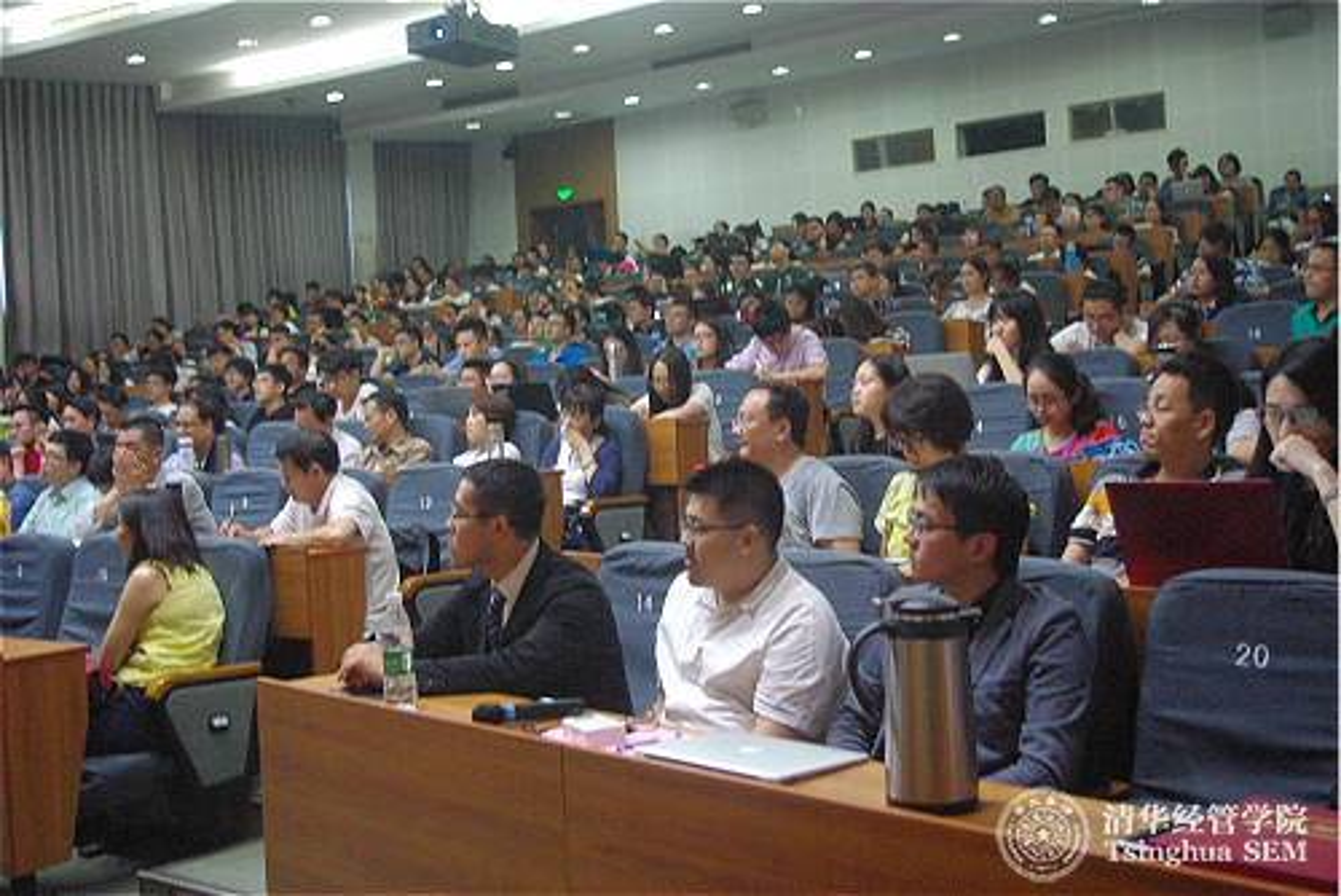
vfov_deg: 34.3
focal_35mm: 39
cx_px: 670
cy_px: 448
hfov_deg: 49.5
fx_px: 1454
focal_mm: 26.25
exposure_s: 1/20
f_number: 4
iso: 1600
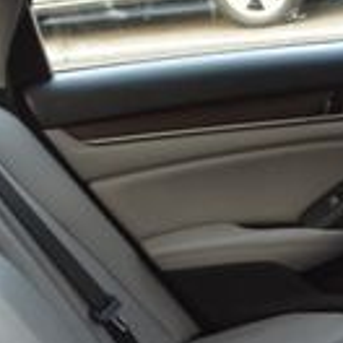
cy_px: 416
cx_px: 535
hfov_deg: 14.5
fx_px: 1244
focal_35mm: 111
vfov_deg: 15.1
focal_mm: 18
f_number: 6.3
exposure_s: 1/20
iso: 400
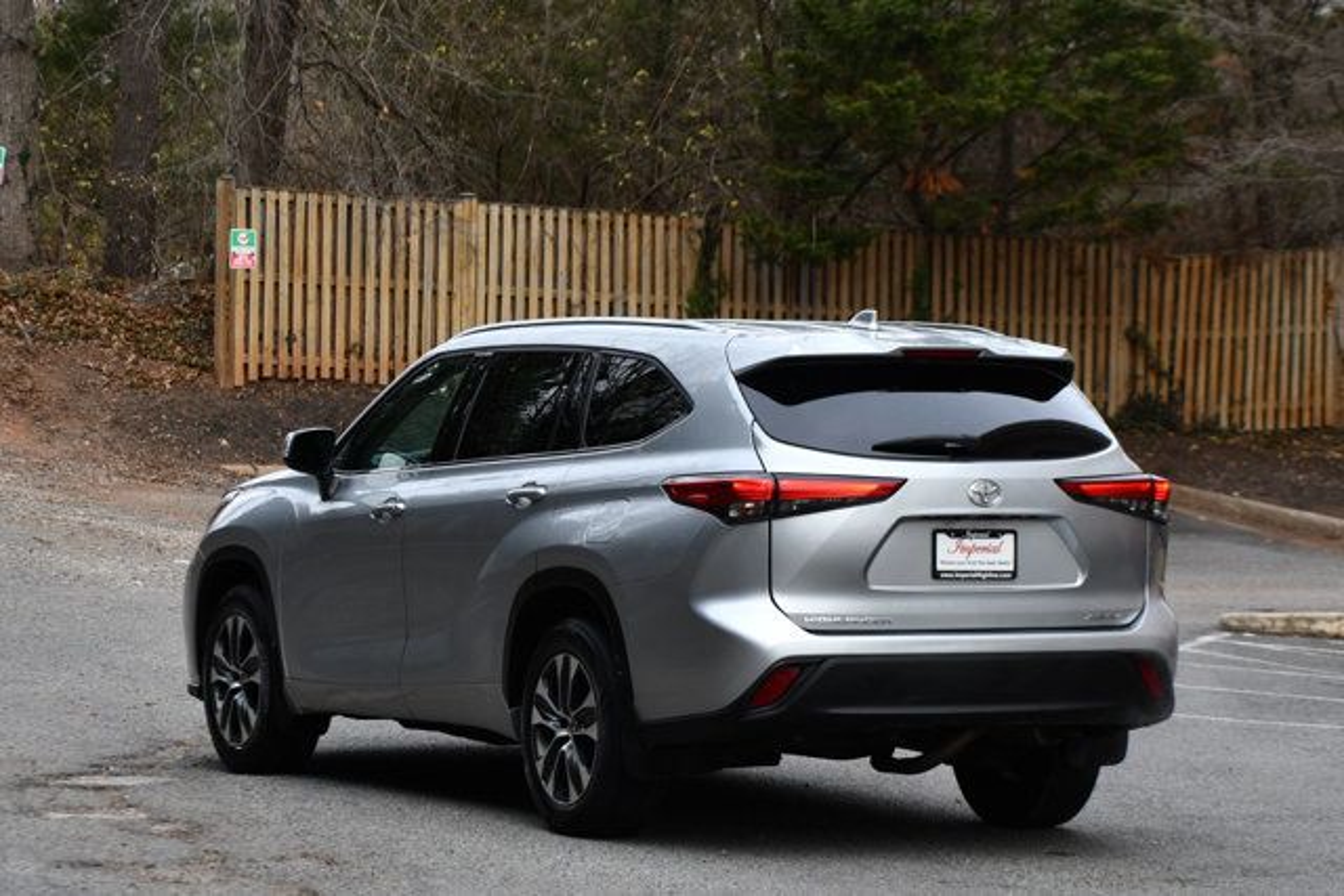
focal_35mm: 108
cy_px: 448
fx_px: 4033
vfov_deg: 12.7
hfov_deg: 18.9
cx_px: 672
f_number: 5.6
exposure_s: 1/250
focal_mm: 72
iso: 250
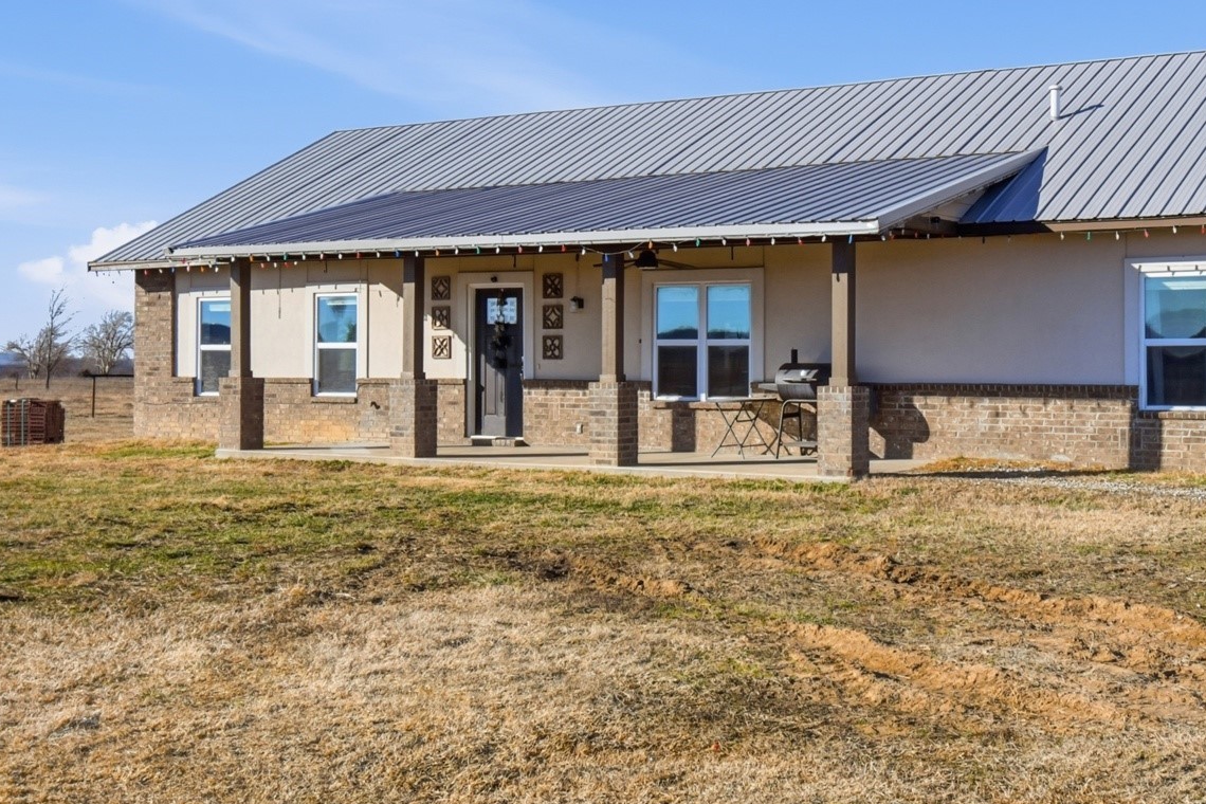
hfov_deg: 39.3
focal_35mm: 50
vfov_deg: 26.7
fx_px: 1675
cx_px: 751
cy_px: 230
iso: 250
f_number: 13
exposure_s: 1/2000
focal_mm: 20
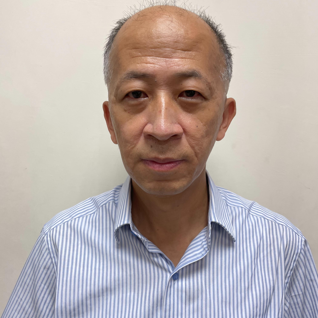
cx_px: 157
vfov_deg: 52.5
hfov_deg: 52.5
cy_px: 173
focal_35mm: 31
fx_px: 322
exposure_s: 1/120
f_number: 1.6
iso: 100
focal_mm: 4.2
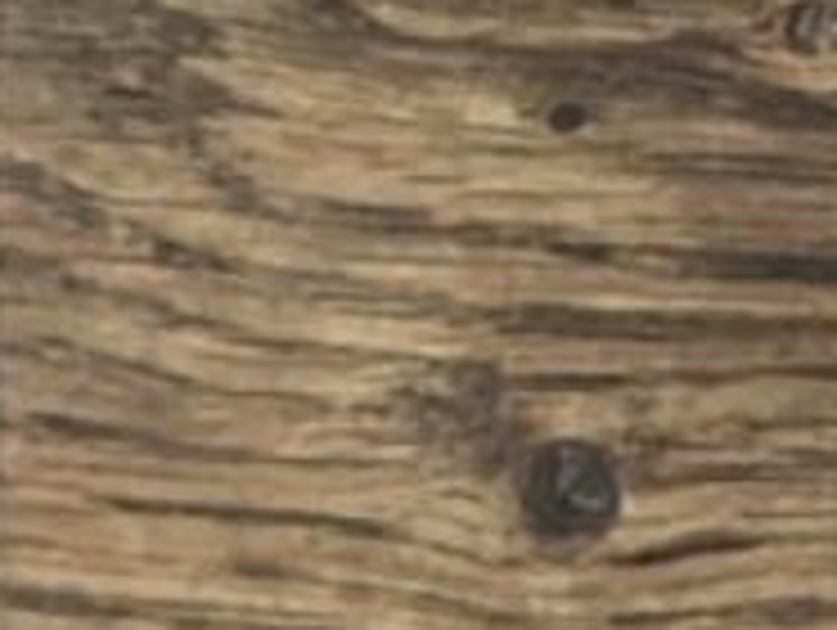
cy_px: 1868
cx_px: -482
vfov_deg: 8.7
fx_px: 3462
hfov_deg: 12.9
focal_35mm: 143
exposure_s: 1/33
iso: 400
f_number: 1.6
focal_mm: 5.1
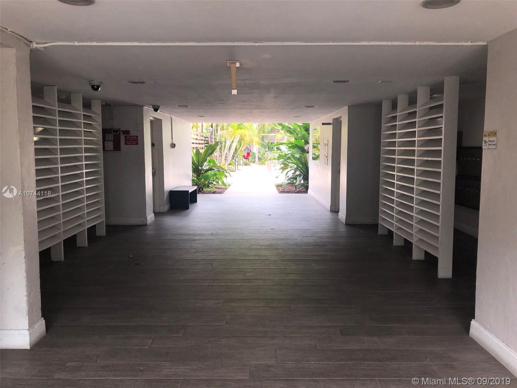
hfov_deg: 63.4
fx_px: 418
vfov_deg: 49.7
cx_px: 258
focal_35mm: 28
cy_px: 194
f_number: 1.8
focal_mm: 3.99
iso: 25
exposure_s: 1/120
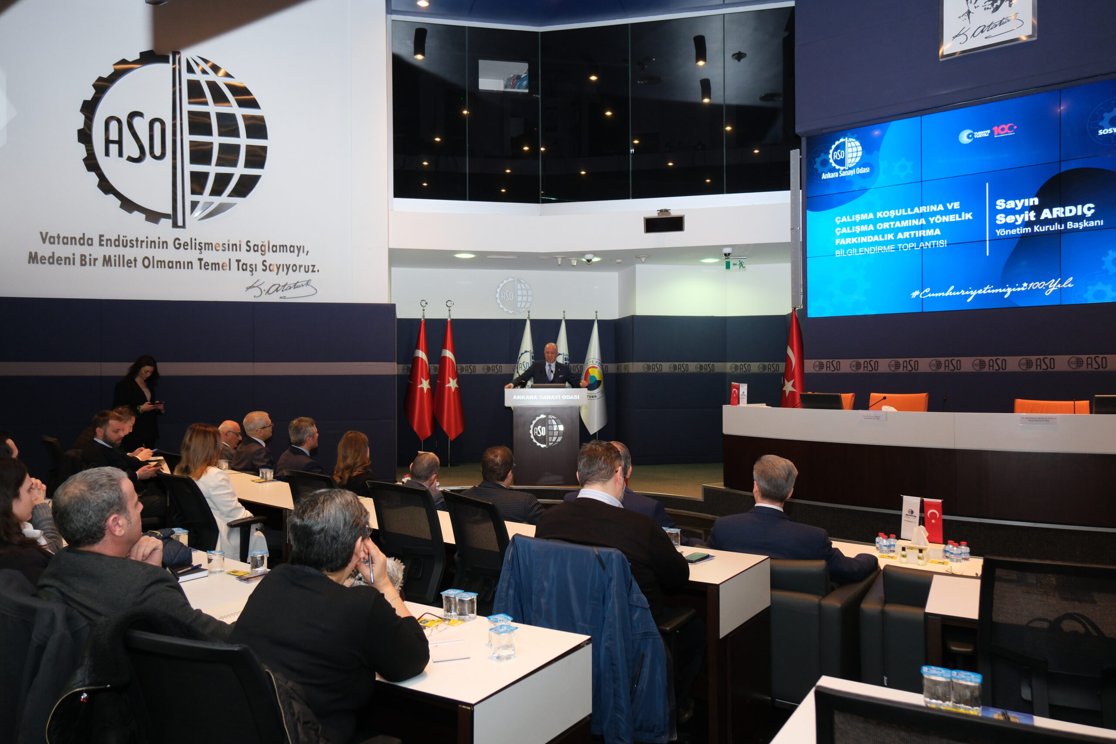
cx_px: 558
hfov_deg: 71.5
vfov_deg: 51.3
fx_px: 775
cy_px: 372
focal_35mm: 25
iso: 1000
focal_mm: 16.5
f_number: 4
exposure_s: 1/50
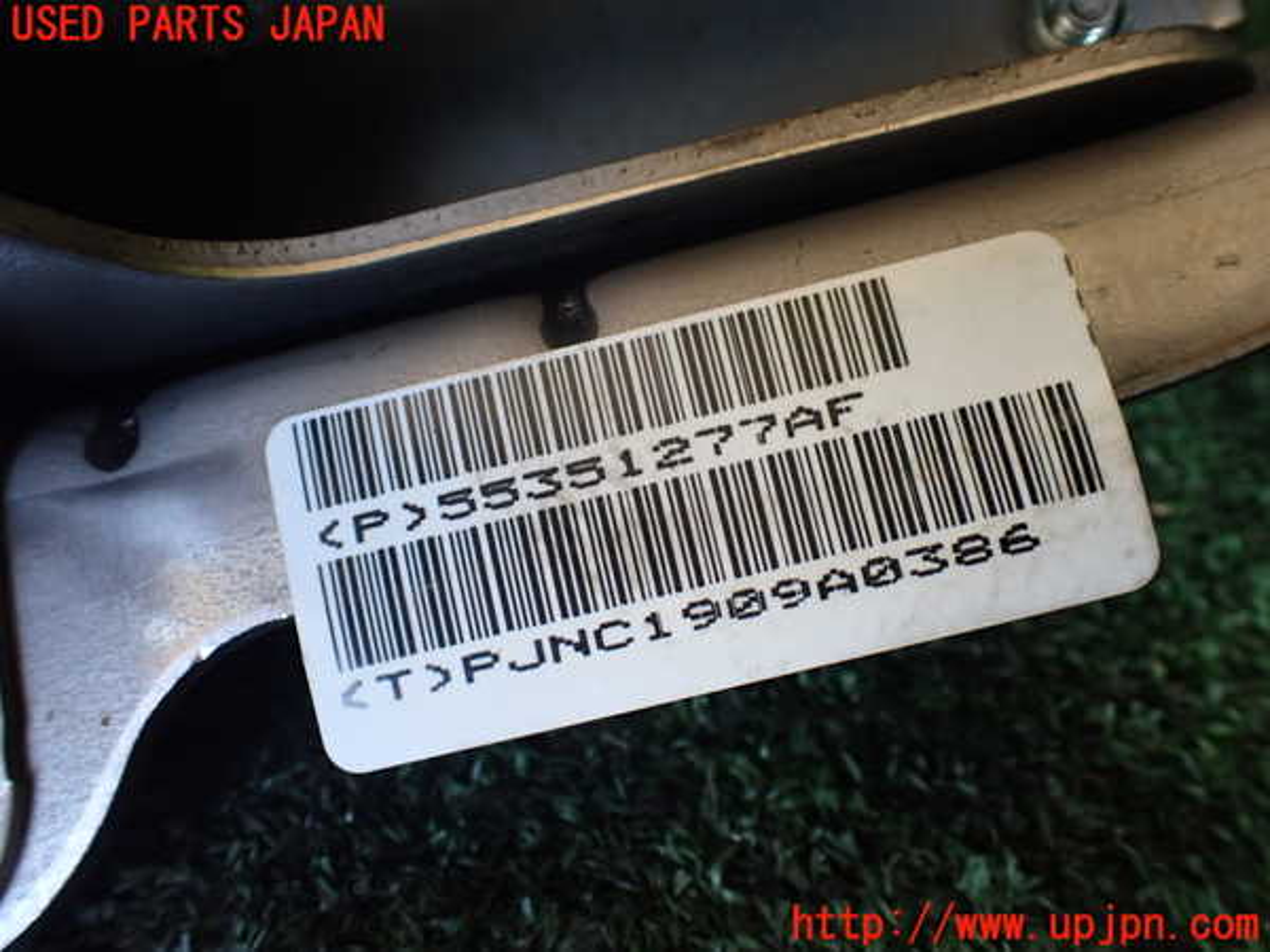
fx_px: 1101
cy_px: 476
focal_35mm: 30
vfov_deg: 46.8
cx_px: 635
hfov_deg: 60.0
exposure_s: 1/125
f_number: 2.3
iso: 400
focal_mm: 5.4
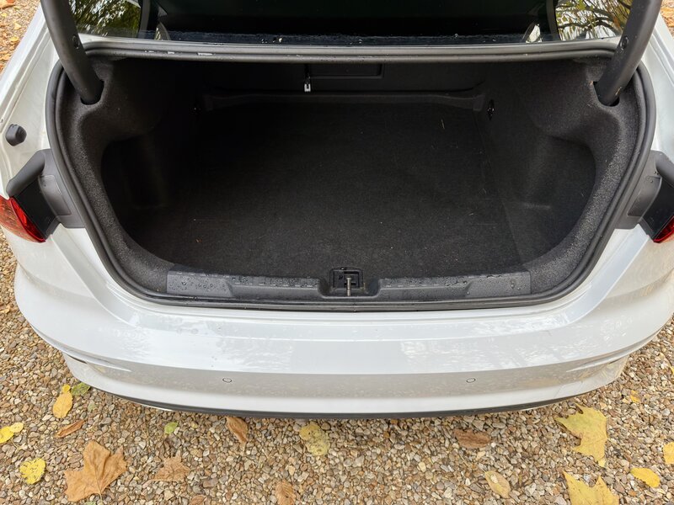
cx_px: 337
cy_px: 252
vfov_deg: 56.8
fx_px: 467
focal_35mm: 24
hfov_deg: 71.6
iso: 100
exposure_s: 1/103
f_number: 1.78
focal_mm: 6.76
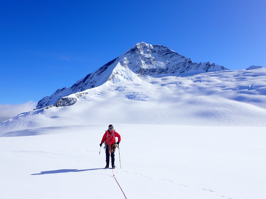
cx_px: 133
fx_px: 246
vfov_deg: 44.2
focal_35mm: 32
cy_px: 100
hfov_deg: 56.8
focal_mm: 5.79
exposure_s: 1/320
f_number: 9
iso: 100
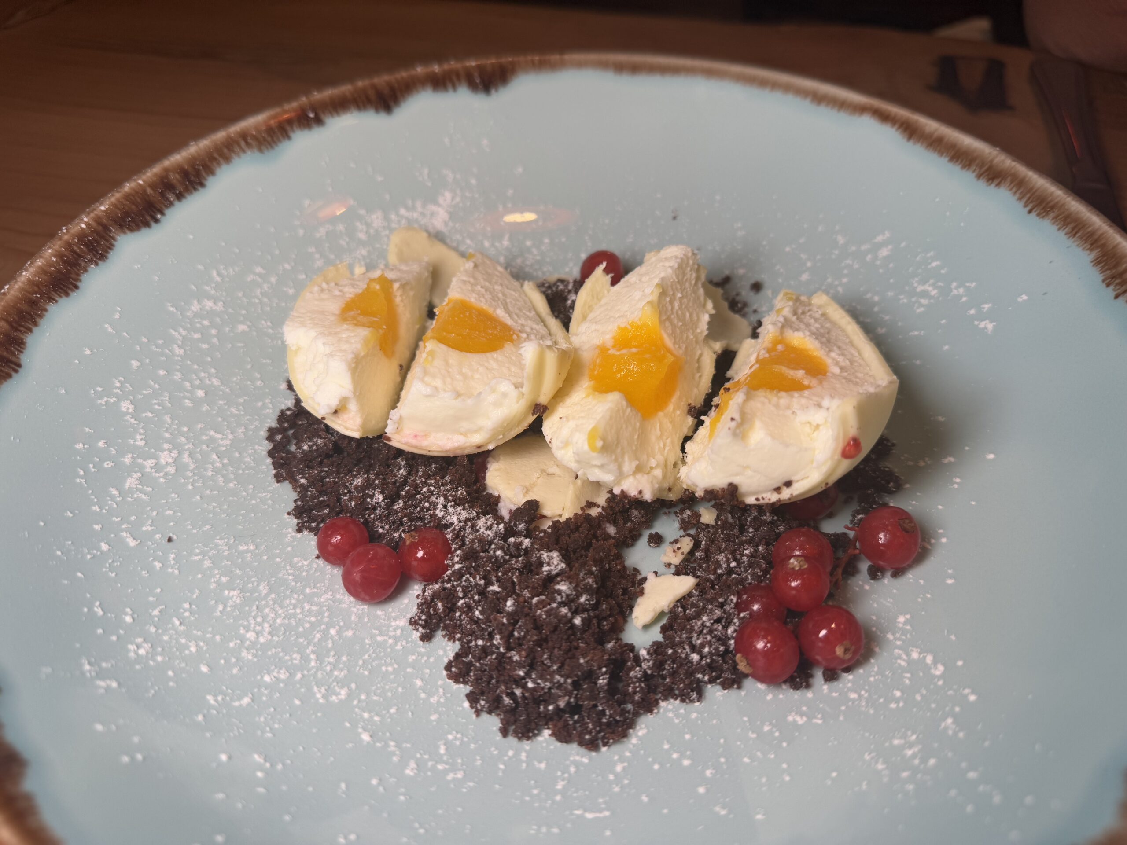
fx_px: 781
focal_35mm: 24
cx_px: 564
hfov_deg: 71.6
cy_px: 422
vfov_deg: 56.8
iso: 64
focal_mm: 6.76
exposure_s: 1/147
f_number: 1.78
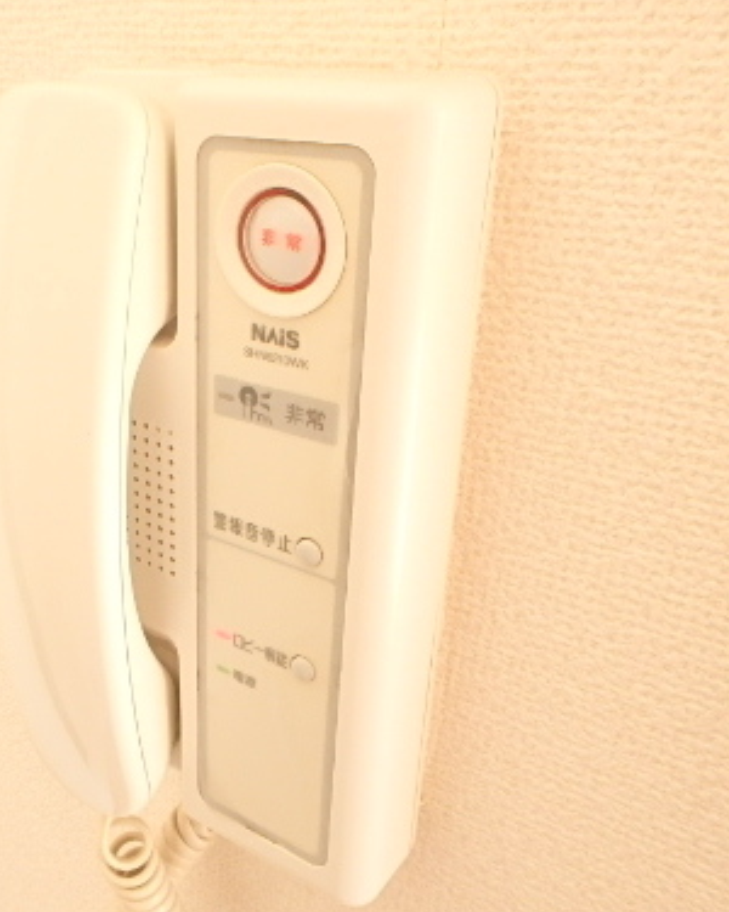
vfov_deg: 51.5
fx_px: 944
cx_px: 170
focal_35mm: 35
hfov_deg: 40.8
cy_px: 467
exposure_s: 1/30
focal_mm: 3.7
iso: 250
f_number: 3.5
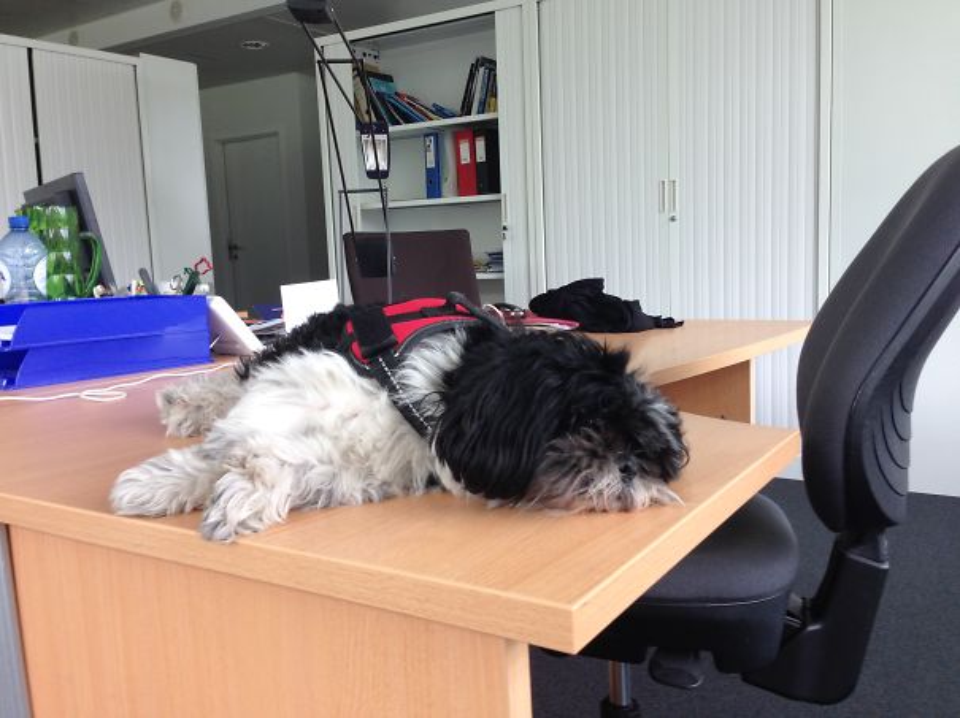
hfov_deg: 55.4
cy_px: 359
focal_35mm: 33
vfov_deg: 42.9
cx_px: 480
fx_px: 915
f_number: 2.4
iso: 50
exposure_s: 1/60
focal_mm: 4.12
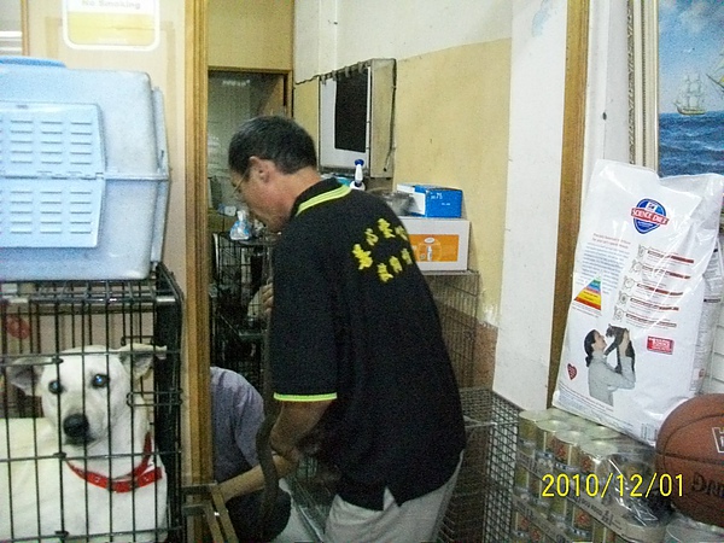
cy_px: 272
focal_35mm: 34
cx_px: 362
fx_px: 711
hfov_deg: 54.0
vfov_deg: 41.8
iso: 800
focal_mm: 6.1
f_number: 2.7
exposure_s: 1/60
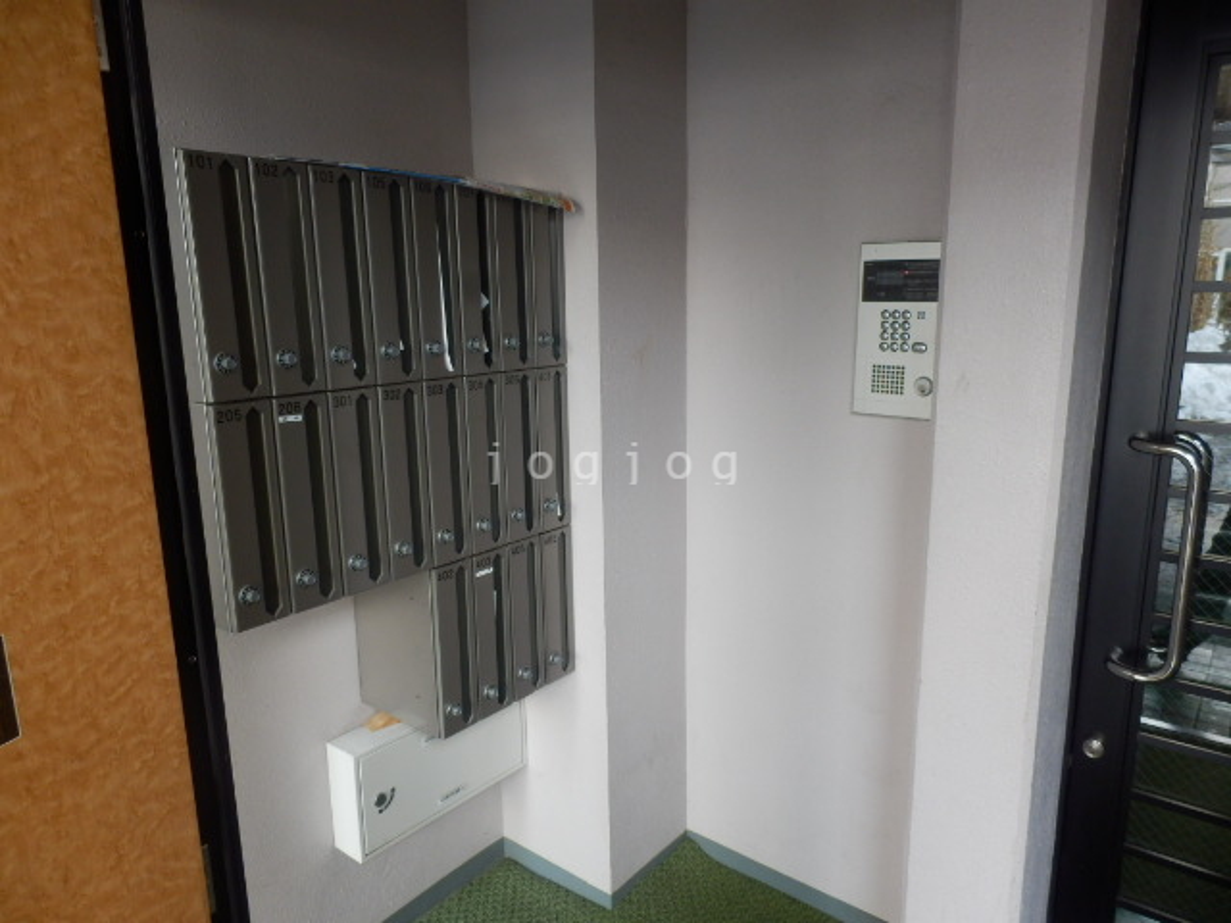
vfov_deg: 56.8
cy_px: 462
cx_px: 616
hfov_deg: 71.6
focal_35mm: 24
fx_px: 853
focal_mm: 4.2
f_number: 3
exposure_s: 1/30
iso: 125
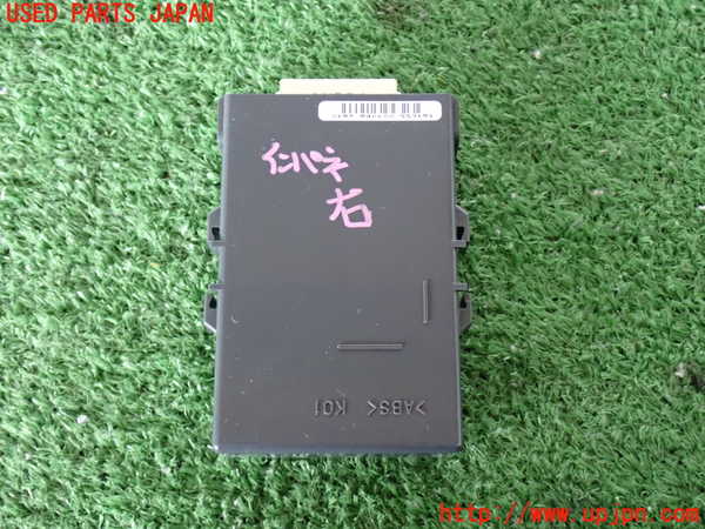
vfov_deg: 29.1
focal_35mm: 50
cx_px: 352
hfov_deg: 38.2
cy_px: 264
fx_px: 1018
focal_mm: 9.01
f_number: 3.2
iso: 800
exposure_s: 1/20
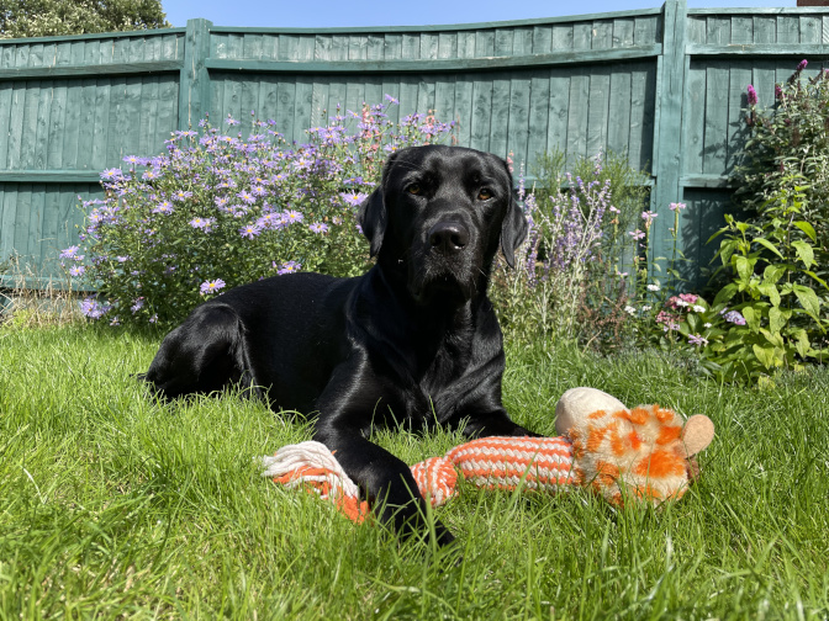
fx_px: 623
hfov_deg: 67.3
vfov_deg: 53.1
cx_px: 414
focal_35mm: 26
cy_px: 310
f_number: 1.6
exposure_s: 1/1453
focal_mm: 4.2
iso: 32
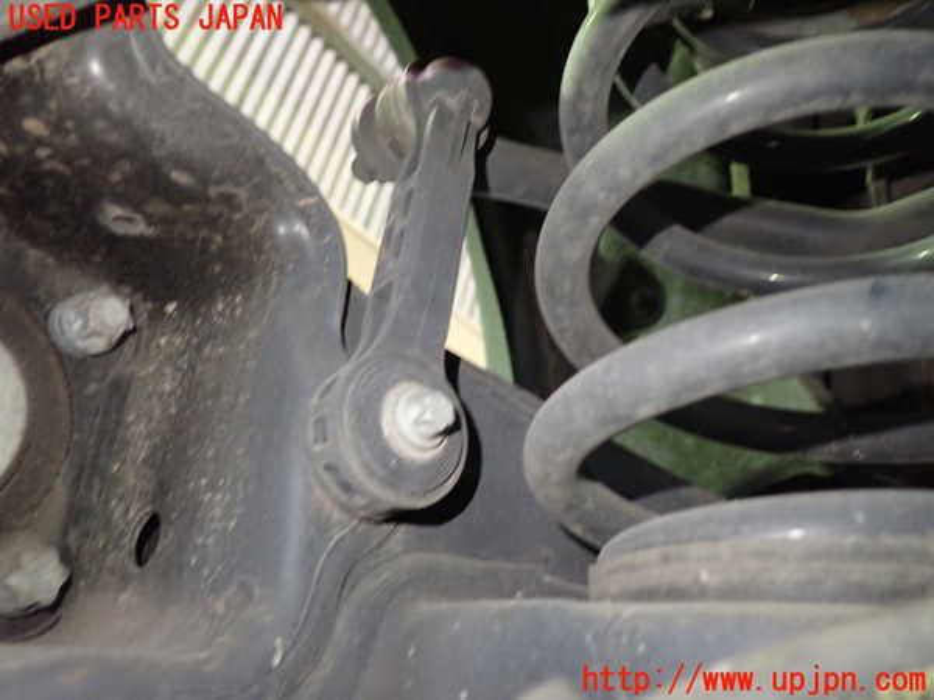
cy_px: 350
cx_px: 467
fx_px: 809
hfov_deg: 60.0
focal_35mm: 30
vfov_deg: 46.8
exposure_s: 1/30
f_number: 2.3
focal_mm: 5.4
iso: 800
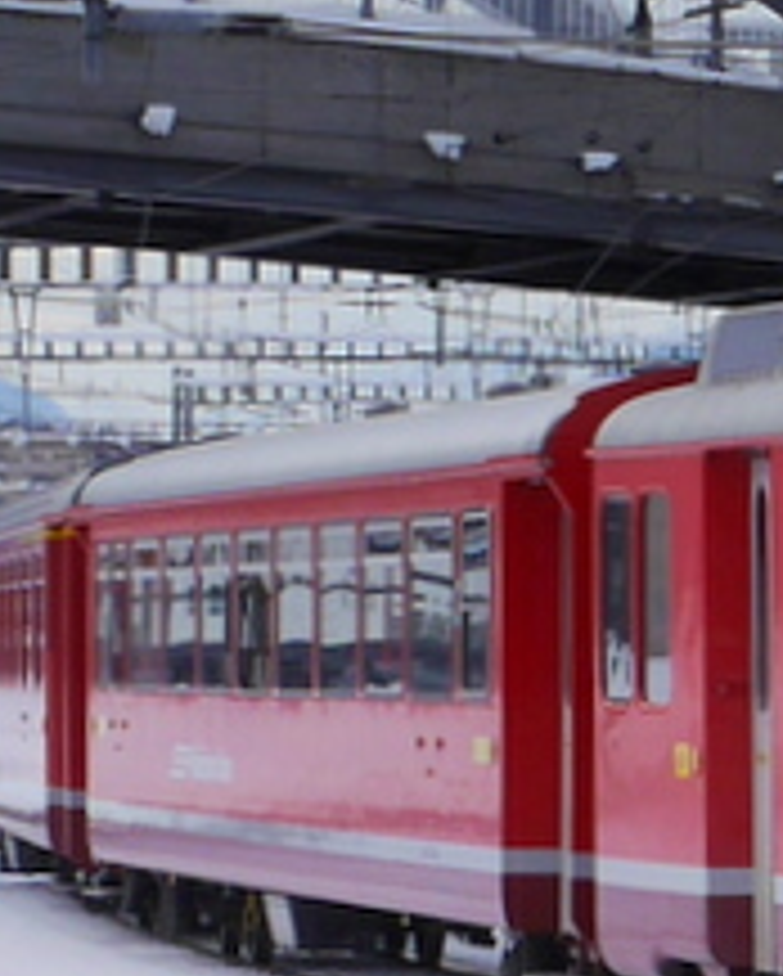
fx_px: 5727
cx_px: 1822
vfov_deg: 9.7
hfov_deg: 7.4
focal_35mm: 198
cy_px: 391
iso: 160
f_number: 8
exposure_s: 1/400
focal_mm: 20
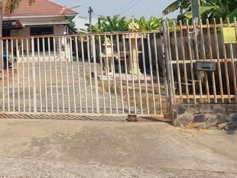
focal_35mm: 49
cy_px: 16
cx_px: 21
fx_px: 335
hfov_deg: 36.4
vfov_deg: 28.4
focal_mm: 5.06
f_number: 1.8
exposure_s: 1/912
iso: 25
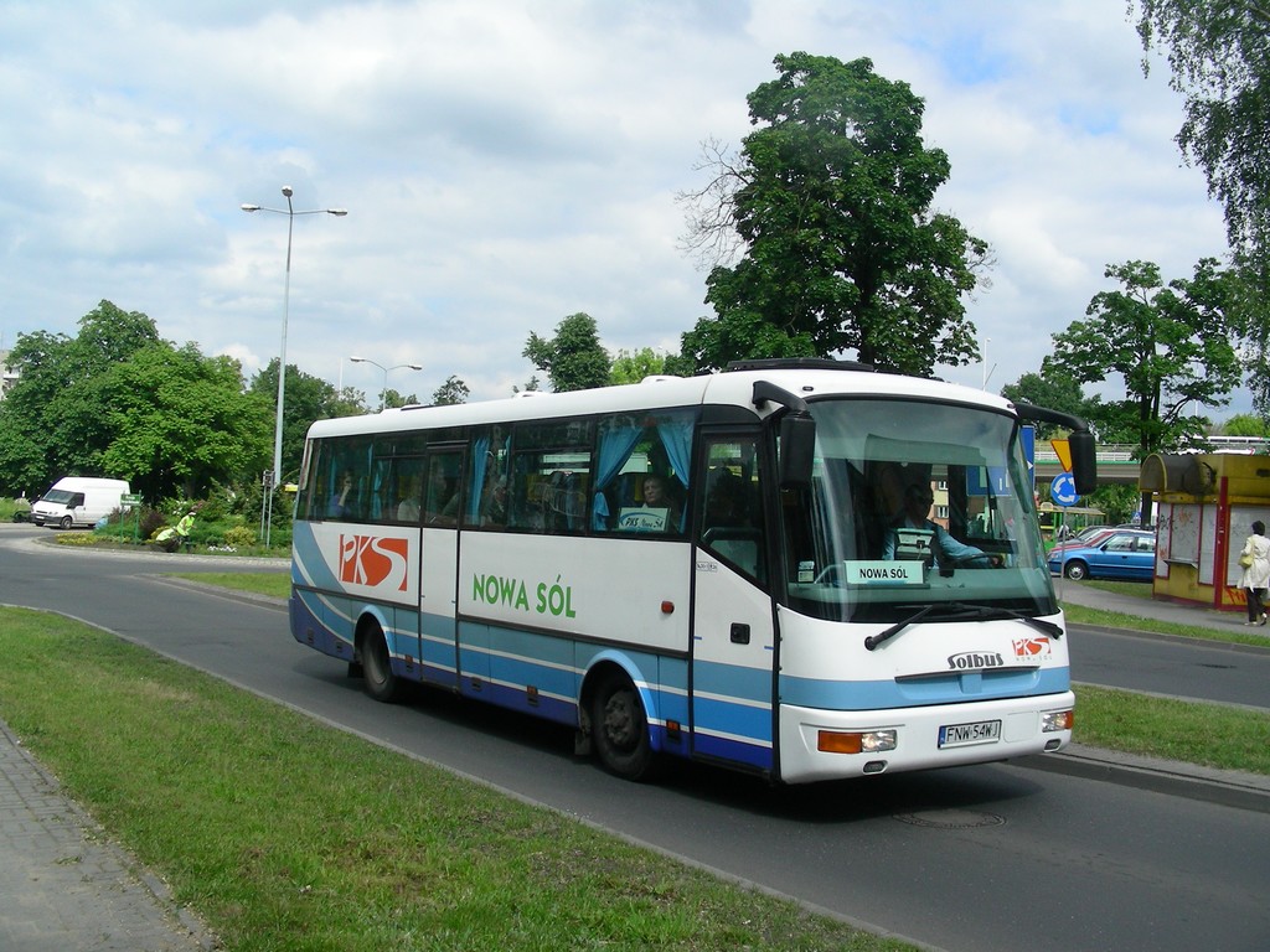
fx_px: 1394
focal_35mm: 38
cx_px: 635
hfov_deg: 49.0
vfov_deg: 37.7
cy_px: 476
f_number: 4
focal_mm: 6.3
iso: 50
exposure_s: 1/713
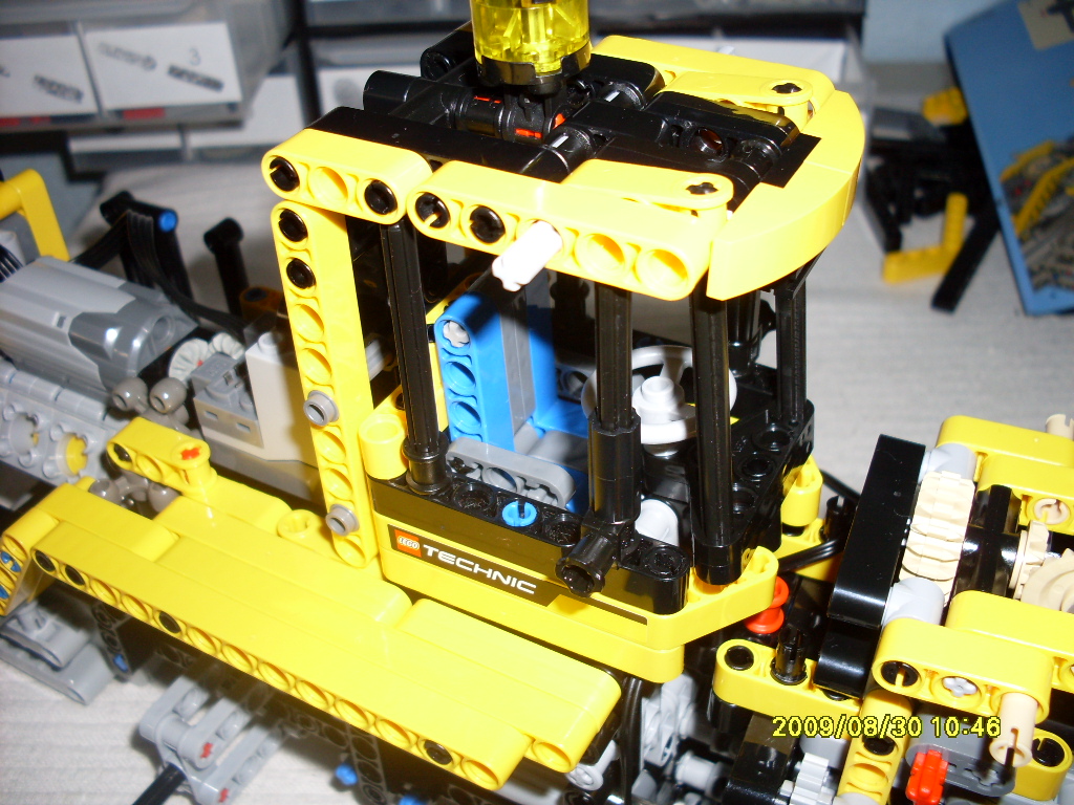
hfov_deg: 49.0
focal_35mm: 38
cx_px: 537
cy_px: 402
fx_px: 1179
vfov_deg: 37.7
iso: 100
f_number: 2.8
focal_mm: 6.3
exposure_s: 1/45
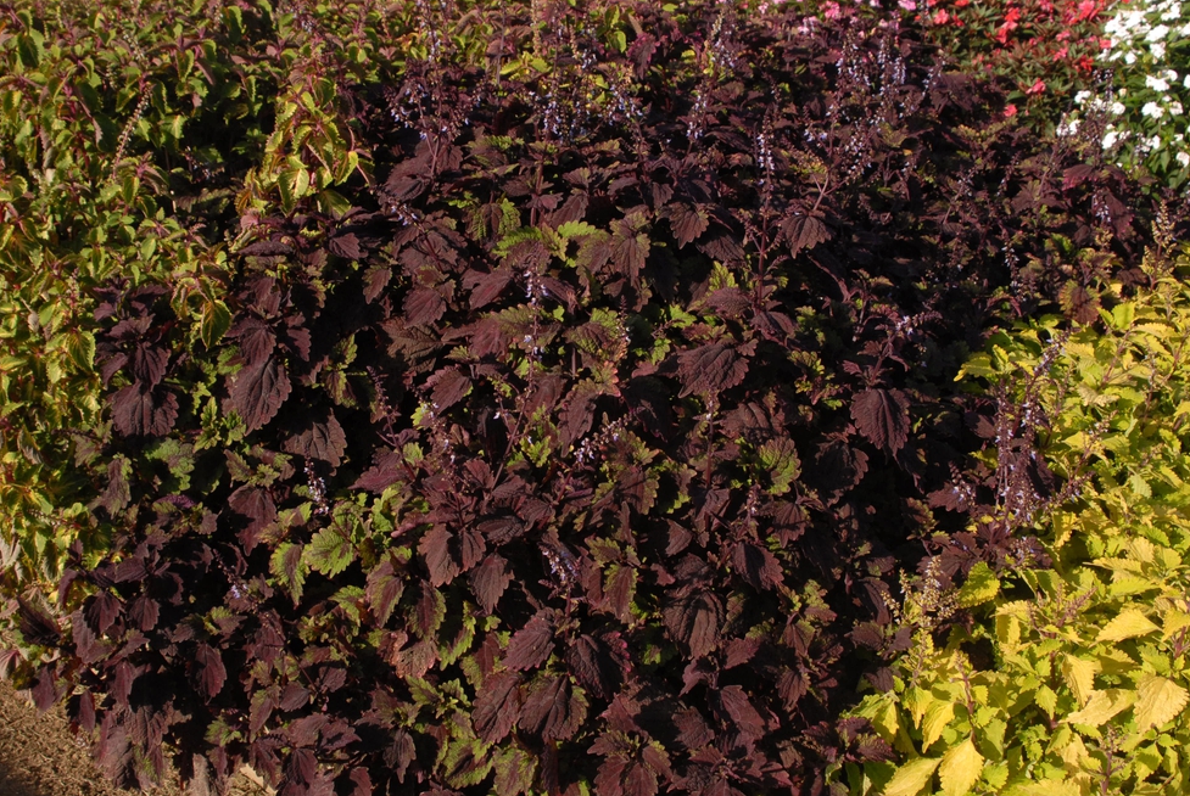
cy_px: 408
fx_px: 1456
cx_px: 594
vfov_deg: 30.6
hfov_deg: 44.5
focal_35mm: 44
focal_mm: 28
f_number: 9
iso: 400
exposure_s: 1/320
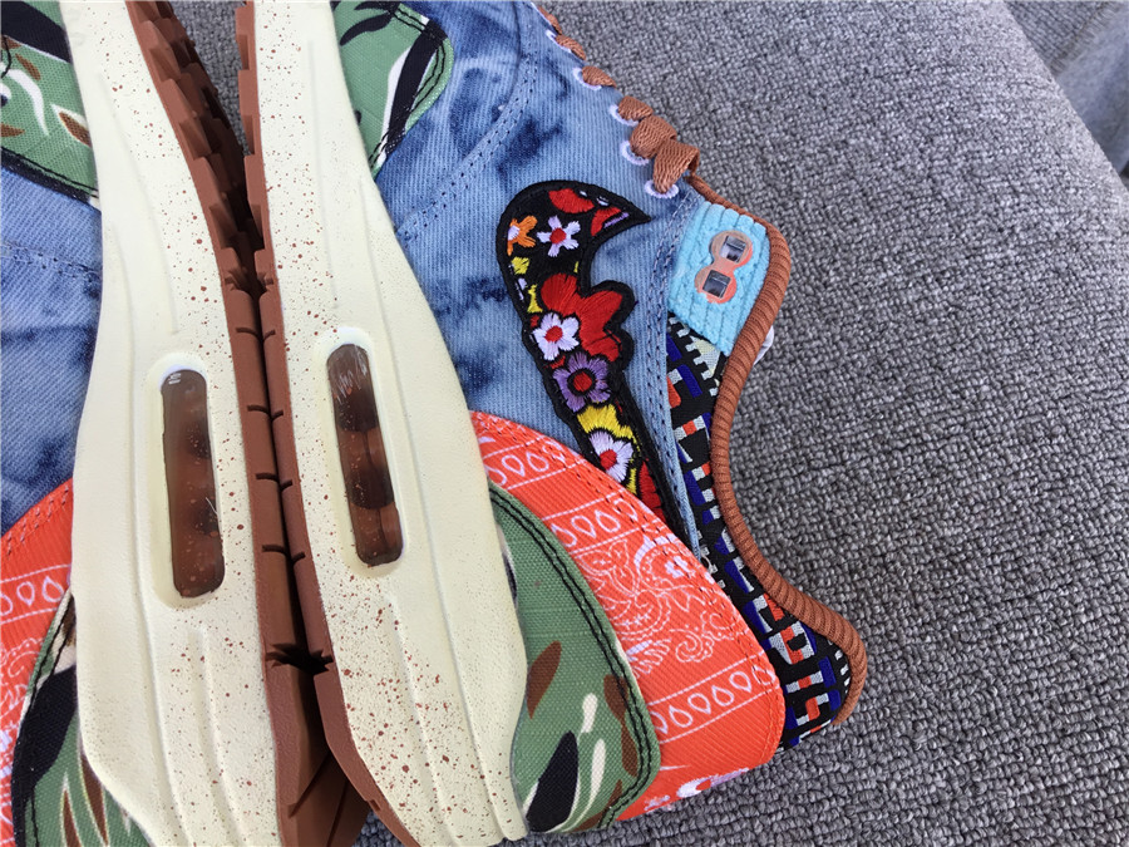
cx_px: 564
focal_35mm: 31
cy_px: 424
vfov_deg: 45.4
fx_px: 1011
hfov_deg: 58.4
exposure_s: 1/112
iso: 25
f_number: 2.4
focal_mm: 3.3
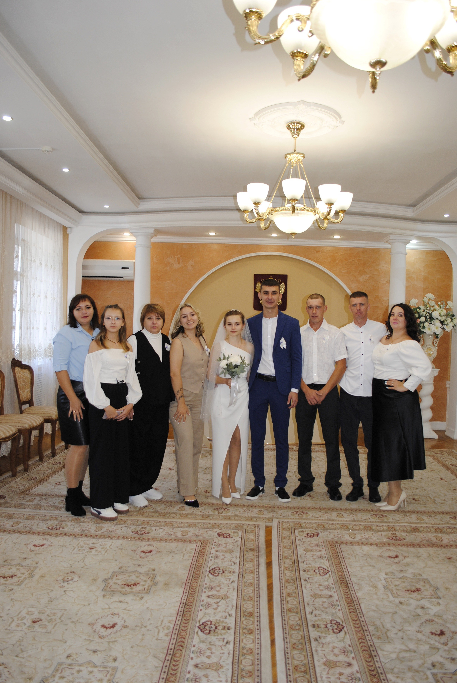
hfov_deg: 48.1
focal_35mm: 27
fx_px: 513
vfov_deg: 67.3
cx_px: 228
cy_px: 342
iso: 200
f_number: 3.5
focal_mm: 18
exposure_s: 1/60
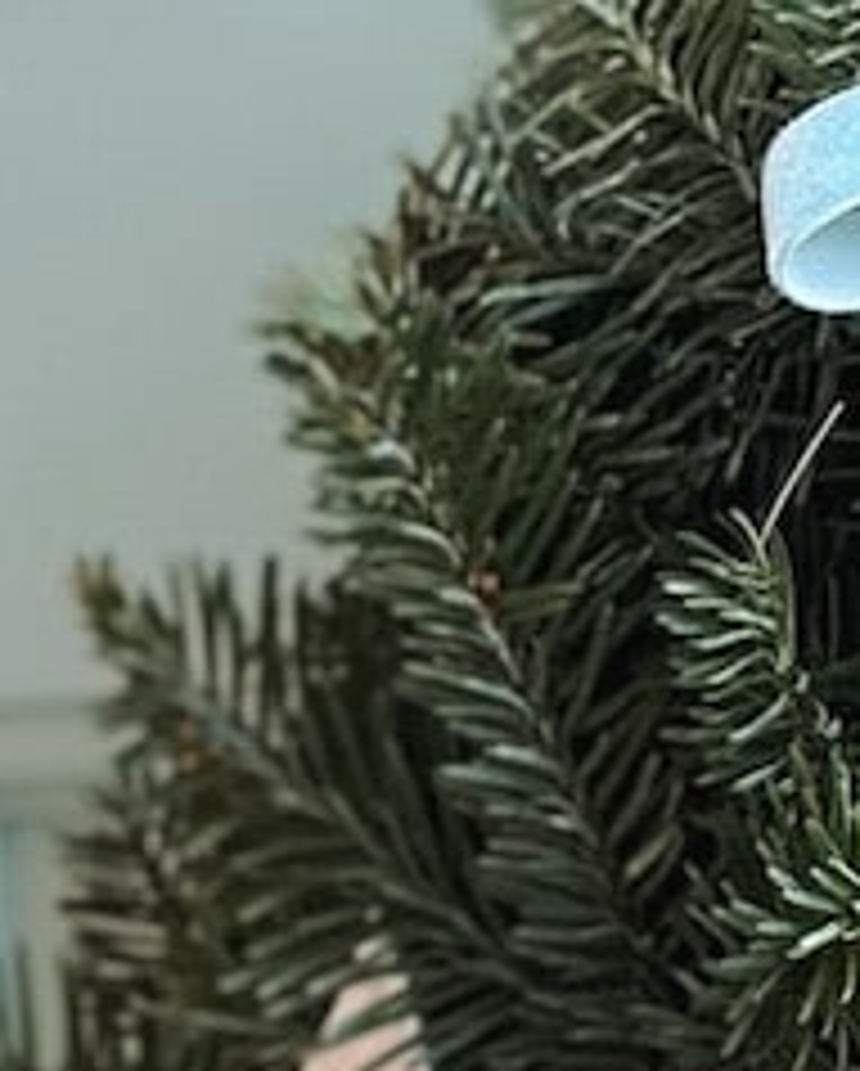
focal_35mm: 257
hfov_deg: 6.0
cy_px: 1199
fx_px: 8161
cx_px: 657
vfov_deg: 7.5
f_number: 1.8
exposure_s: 1/40
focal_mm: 6.86
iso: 400
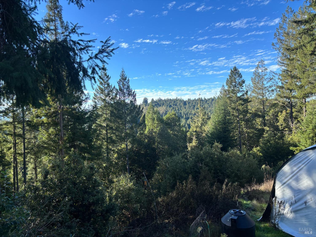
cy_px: 118
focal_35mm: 26
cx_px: 158
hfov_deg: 67.3
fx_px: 237
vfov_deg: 53.1
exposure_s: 1/1616
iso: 50
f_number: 1.6
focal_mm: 5.96
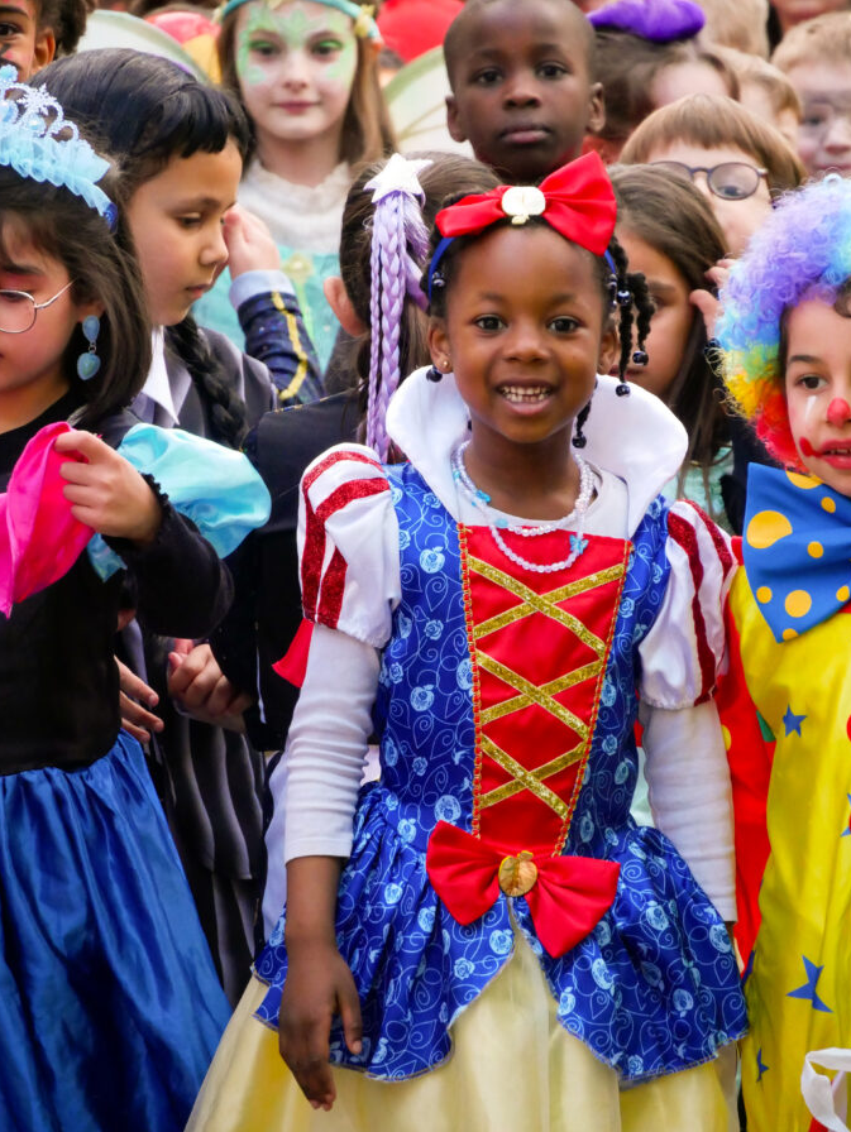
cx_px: 432
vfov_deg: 6.2
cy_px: 556
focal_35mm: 320
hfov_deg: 4.7
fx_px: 10479
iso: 2500
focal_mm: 140
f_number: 5.6
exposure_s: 1/1000
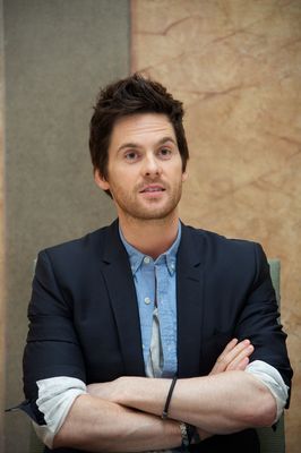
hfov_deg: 12.2
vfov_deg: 18.3
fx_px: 1407
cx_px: 150
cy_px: 226
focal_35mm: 112
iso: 2000
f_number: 5.6
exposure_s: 1/100
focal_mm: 112
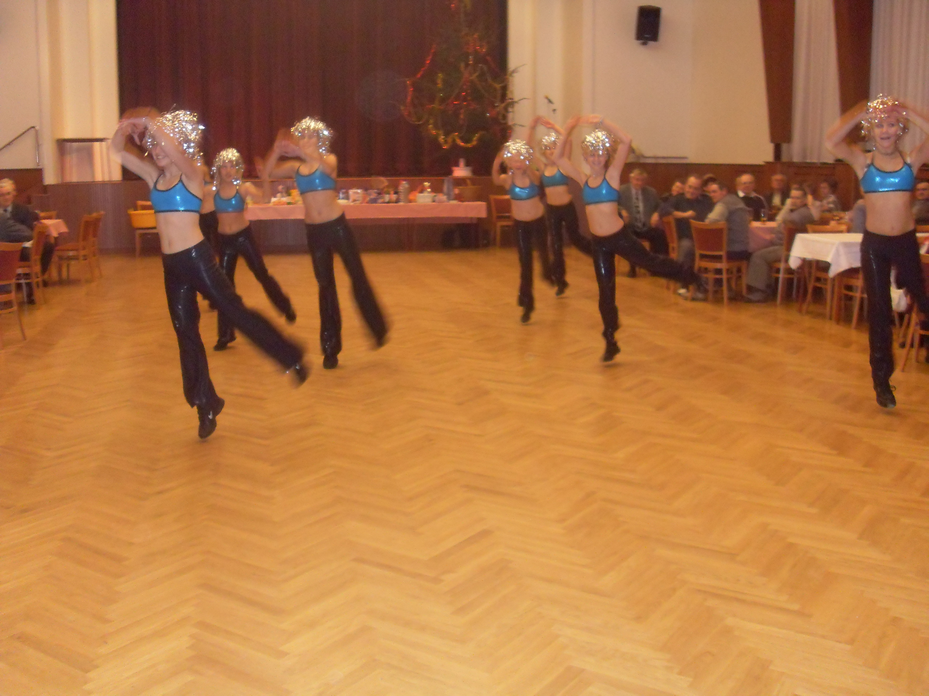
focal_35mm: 37
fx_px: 993
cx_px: 464
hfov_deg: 50.1
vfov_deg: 38.7
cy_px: 348
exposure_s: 1/45
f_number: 2.8
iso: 320
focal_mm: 6.3
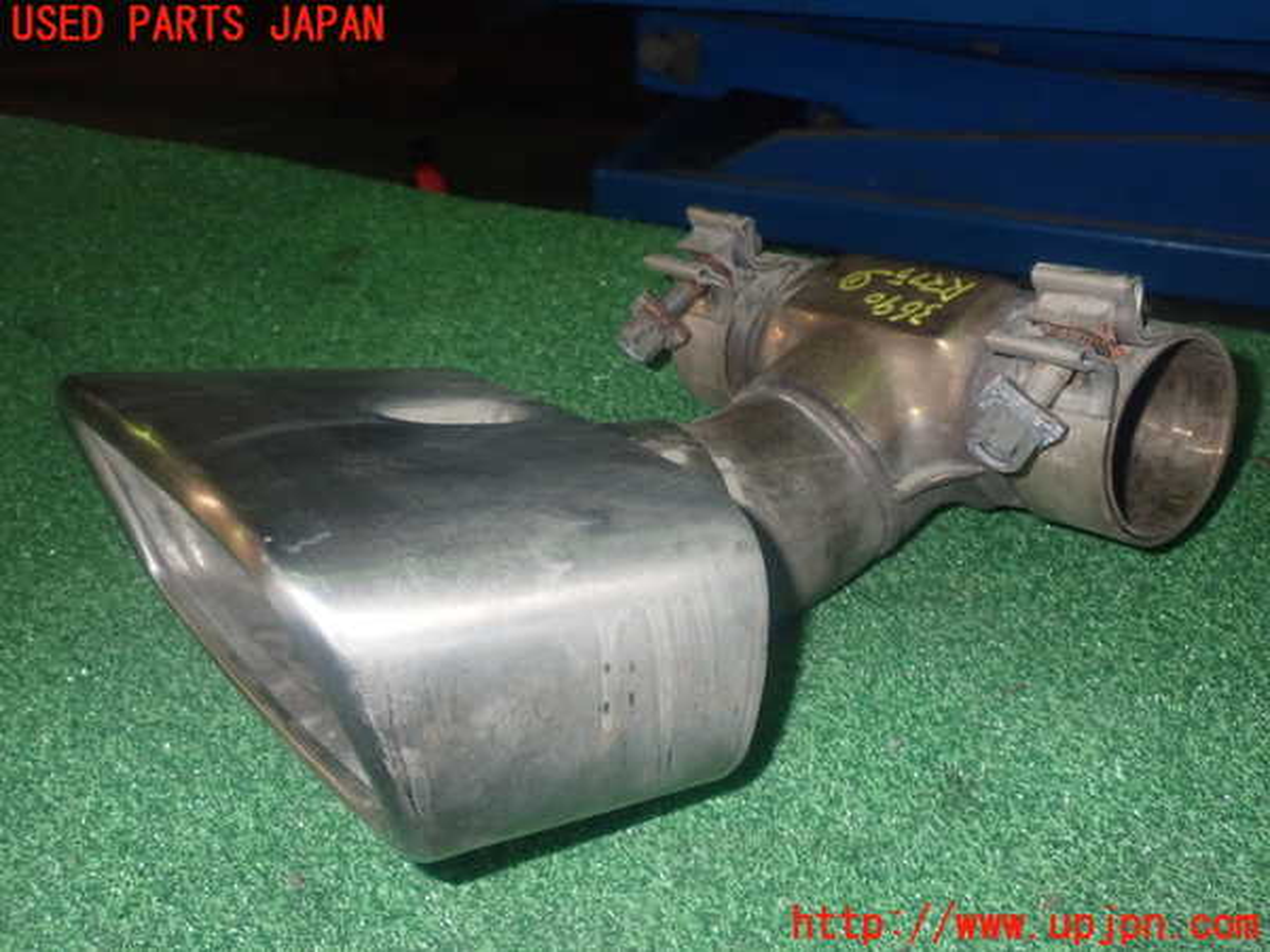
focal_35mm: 36
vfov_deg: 39.7
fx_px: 1321
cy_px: 476
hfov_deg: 51.4
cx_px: 635
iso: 800
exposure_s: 1/40
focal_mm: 6.37
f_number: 7.1
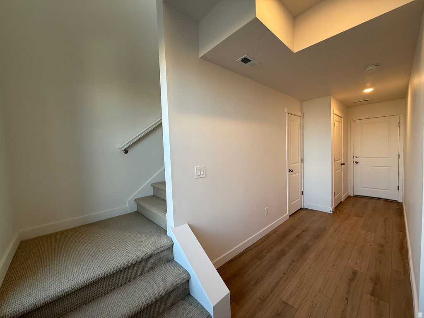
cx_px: 212
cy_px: 159
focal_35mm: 14
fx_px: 171
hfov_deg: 102.1
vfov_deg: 85.7
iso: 100
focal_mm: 2.22
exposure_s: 1/120
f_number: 2.2
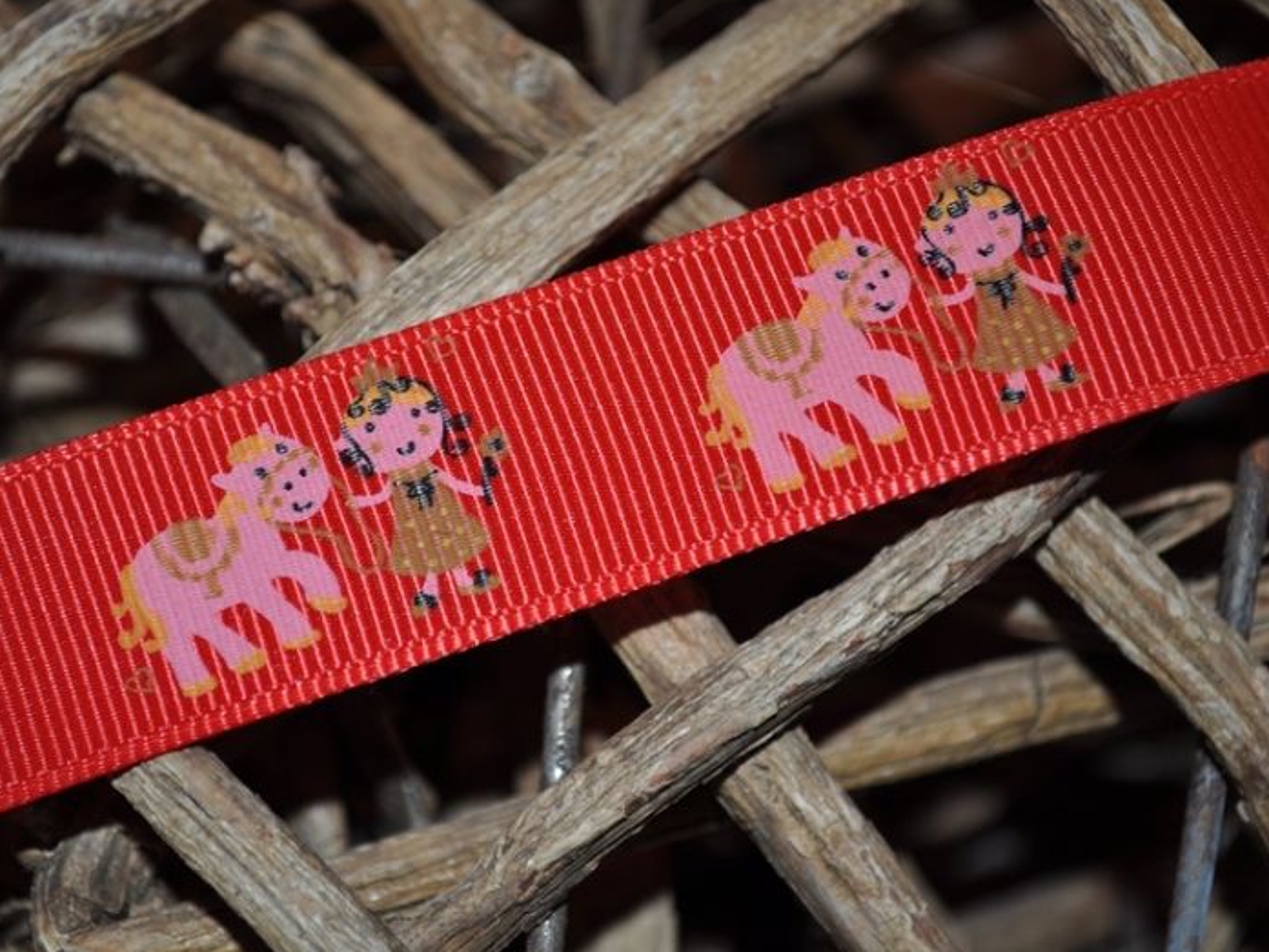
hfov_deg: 25.6
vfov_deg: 19.4
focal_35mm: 76
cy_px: 480
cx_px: 574
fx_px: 2787
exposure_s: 1/60
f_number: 5.3
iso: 200
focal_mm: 46
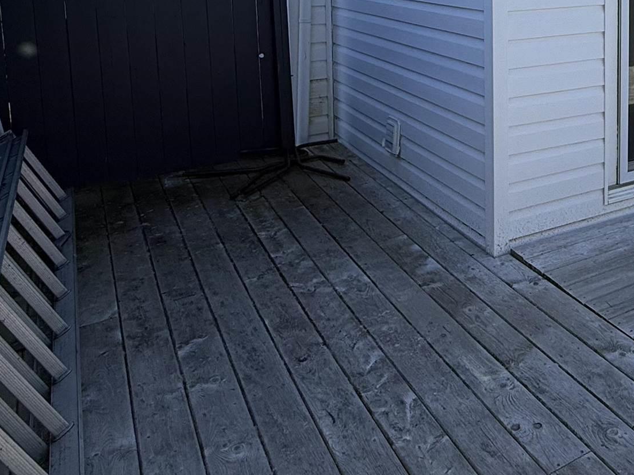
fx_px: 714
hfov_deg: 43.5
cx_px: 578
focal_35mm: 39
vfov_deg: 33.3
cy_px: -12
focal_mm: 2.22
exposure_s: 1/1235
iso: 50
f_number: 2.2
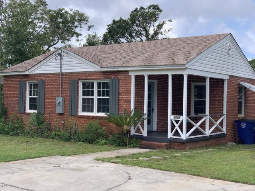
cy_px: 96
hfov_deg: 36.8
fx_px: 383
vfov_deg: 28.0
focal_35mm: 52
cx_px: 128
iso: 16
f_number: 2.4
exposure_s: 1/841
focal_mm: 6
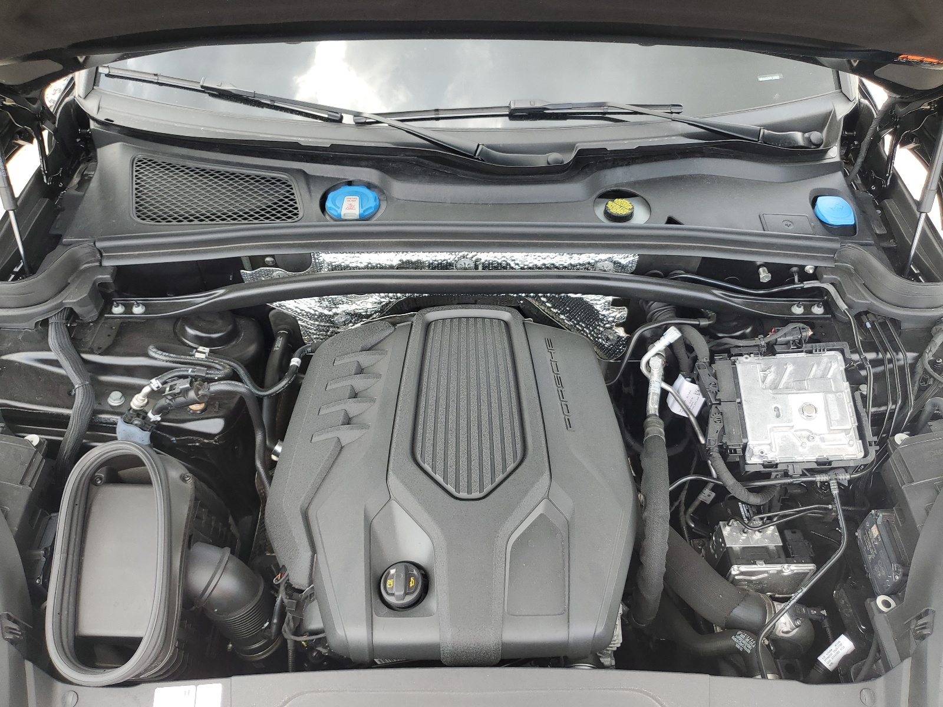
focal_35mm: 26
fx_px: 708
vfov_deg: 53.1
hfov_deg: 67.3
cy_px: 354
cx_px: 472
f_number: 1.5
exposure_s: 1/164
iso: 50
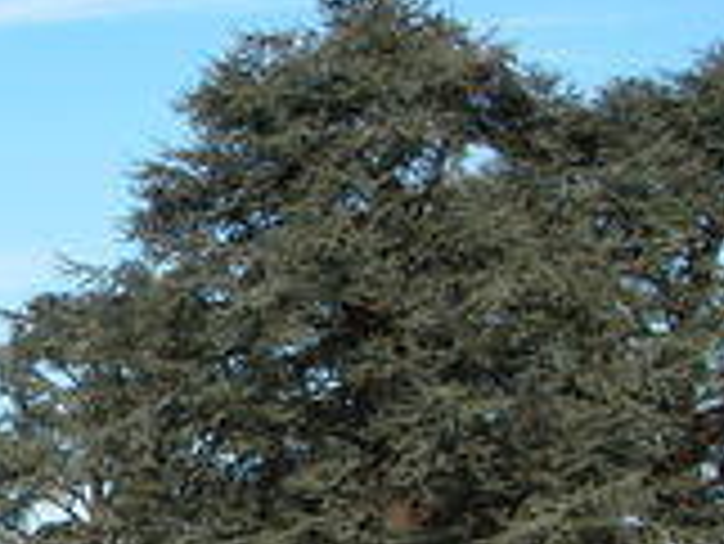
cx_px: -148
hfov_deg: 20.9
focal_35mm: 87
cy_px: 508
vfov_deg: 16.7
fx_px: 1821
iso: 100
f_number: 5.6
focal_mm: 8.9
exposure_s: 1/207
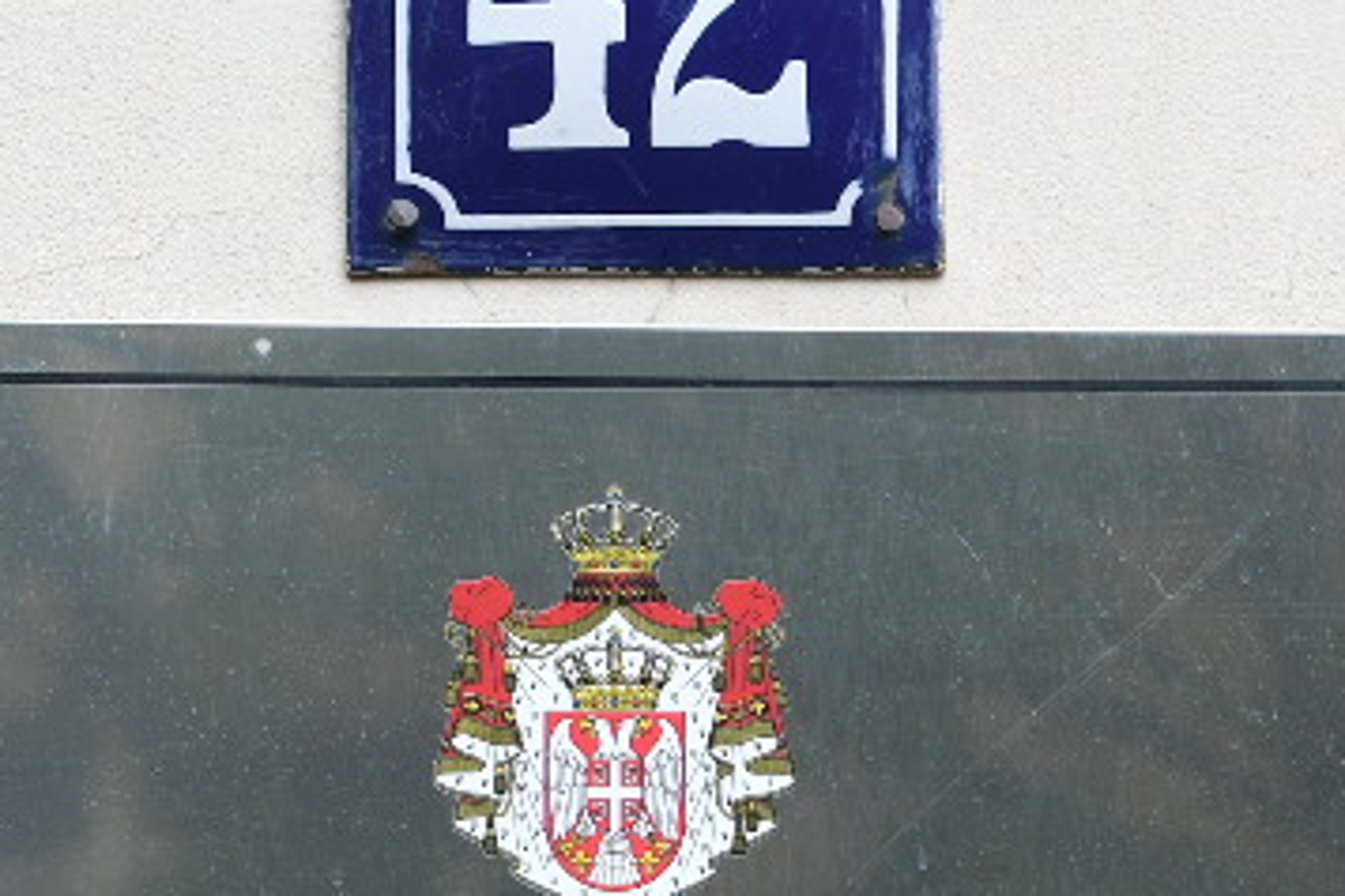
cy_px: 1818
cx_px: 543
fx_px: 8817
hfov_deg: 8.7
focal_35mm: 236
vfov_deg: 5.7
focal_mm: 52
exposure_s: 1/320
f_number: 4.5
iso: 400
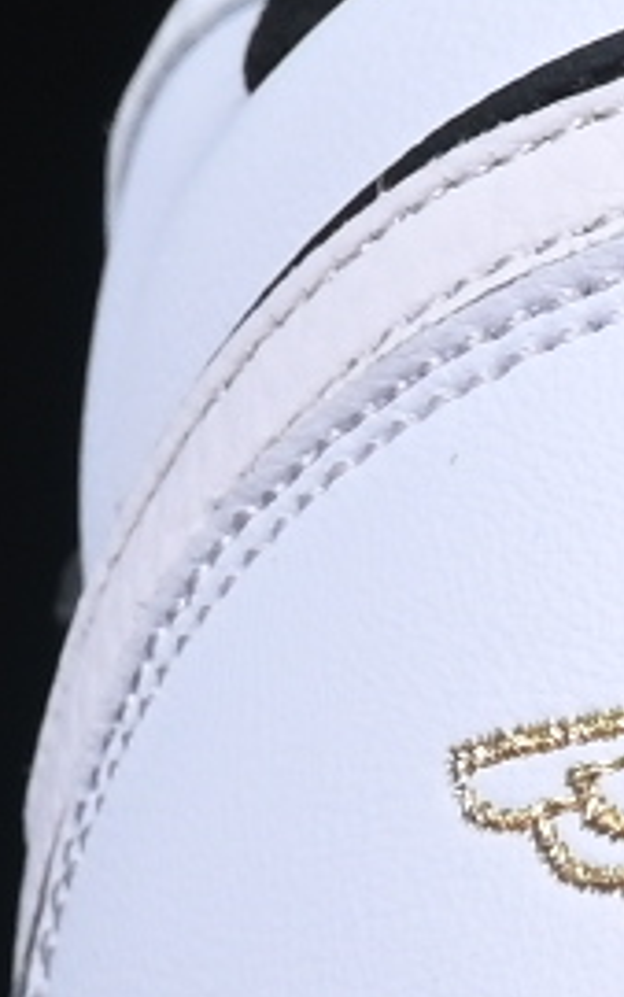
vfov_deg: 2.7
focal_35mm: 787
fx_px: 21391
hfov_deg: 1.7
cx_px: 2518
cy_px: 11
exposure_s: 1/80
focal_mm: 50
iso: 160
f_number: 8
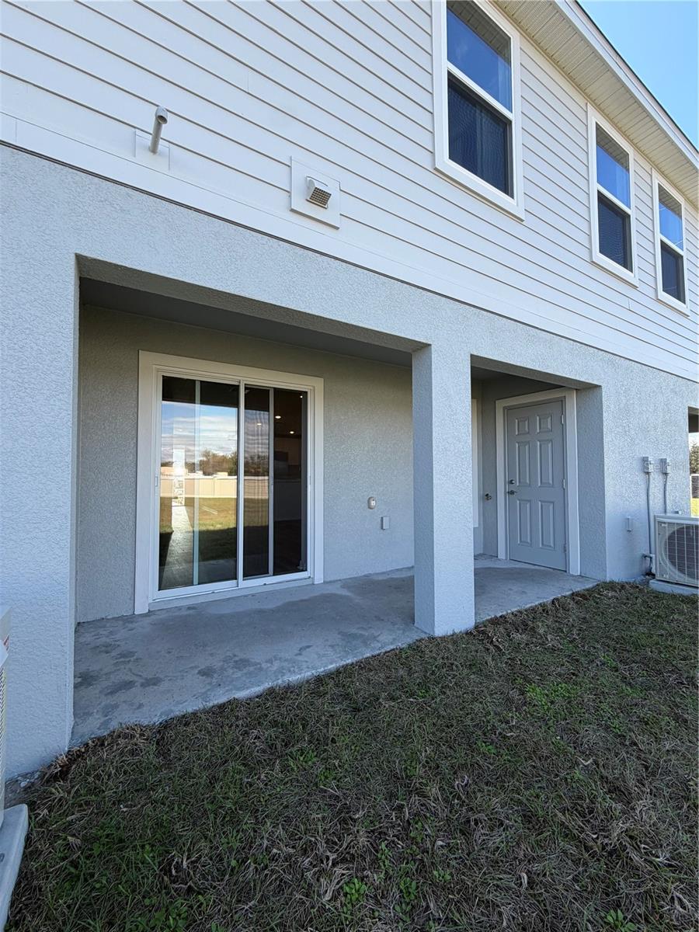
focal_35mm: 14
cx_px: 350
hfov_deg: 85.7
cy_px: 466
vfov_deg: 102.1
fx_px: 377
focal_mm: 2.22
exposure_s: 1/502
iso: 40
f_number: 2.2
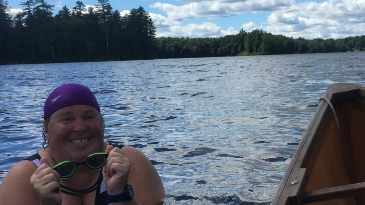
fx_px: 523
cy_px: 126
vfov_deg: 22.2
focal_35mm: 54
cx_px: 220
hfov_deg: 38.3
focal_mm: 4.15
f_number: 2.2
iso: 25
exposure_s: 1/1603
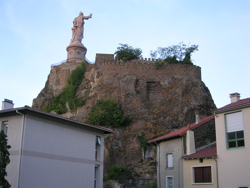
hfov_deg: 42.9
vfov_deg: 32.9
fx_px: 318
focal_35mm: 44
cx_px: 125
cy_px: 94
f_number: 3
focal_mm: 6.7
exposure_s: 1/37.1
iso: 50
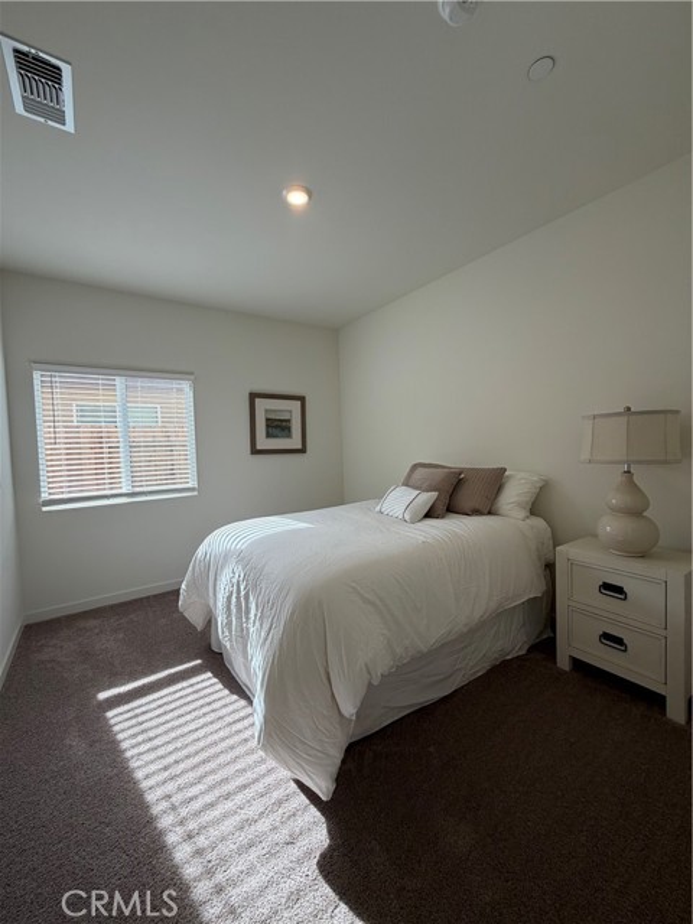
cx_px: 346
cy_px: 462
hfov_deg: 85.7
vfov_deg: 102.1
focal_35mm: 14
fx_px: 374
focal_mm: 2.22
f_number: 2.2
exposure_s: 1/120
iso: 40
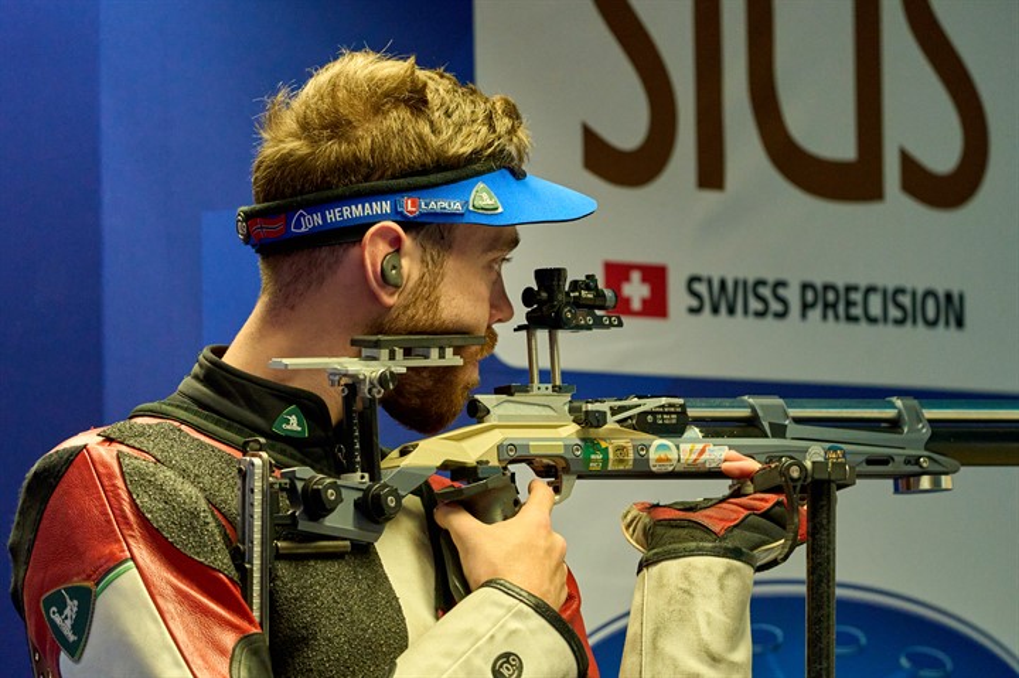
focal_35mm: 332
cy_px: 339
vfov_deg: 4.1
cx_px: 510
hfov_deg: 6.2
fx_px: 9391
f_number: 6.3
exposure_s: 1/400
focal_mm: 332
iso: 8000
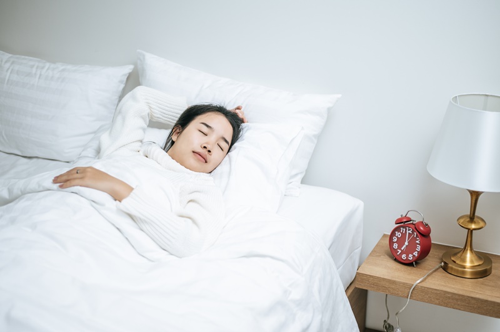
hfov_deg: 39.6
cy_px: 166
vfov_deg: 26.9
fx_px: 694
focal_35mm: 50
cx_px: 250
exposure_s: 1/160
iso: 200
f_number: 1.8
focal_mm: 50
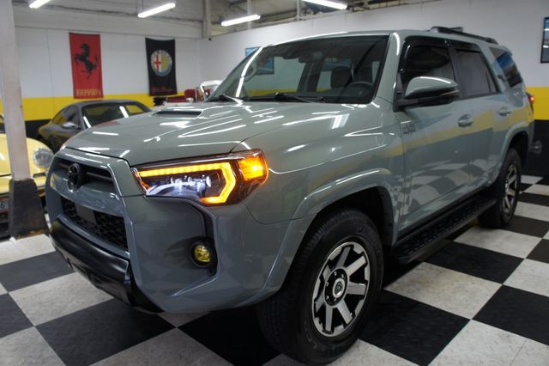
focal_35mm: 27
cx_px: 274
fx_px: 412
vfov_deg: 47.9
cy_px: 183
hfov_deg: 67.4
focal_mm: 18
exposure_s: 1/30
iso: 200
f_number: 3.5
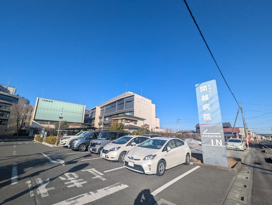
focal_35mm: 15
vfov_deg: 81.7
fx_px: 118
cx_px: 133
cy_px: 108
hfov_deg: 98.1
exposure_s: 1/2092
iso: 48
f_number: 2.2
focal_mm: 1.83
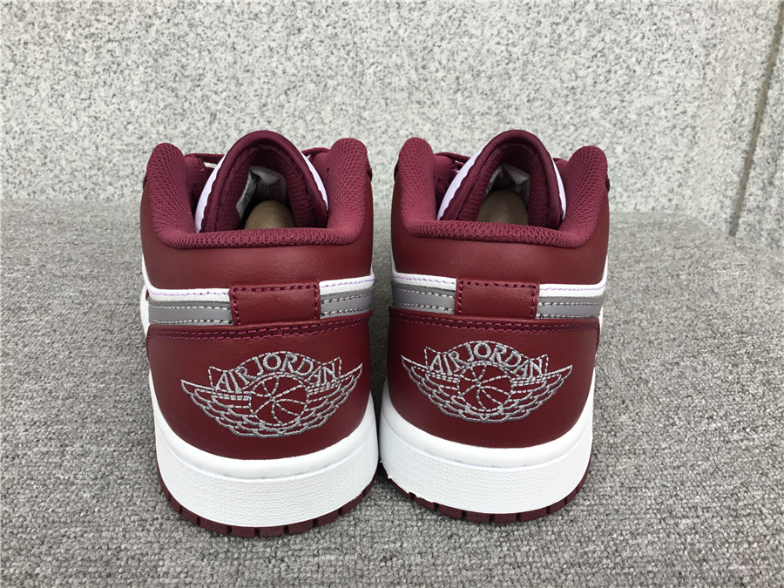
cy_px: 294
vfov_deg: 45.4
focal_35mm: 31
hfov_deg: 58.4
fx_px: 702
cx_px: 392
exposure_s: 1/100
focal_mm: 3.3
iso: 32
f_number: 2.4
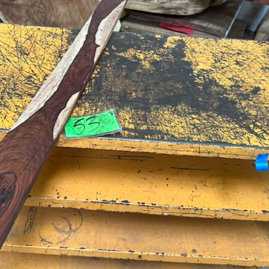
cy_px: 116
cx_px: 82
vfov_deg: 45.9
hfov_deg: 45.1
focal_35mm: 36
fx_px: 317
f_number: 1.78
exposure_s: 1/120
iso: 160
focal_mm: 6.86
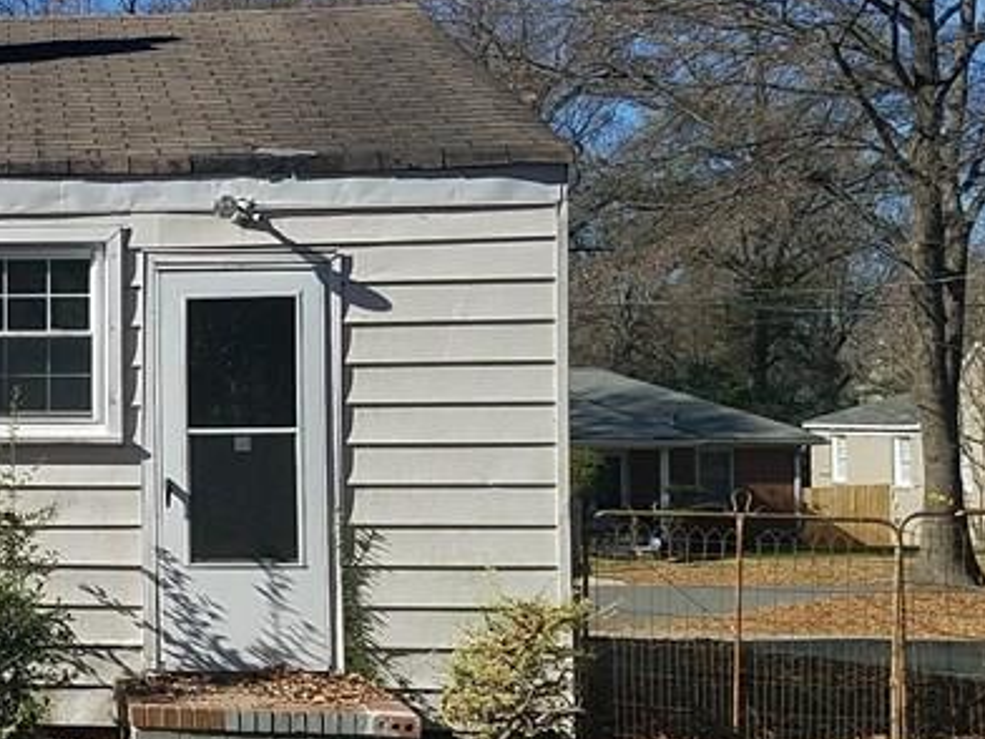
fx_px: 1935
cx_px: -131
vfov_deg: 21.6
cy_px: 324
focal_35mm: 68
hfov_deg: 26.1
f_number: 1.7
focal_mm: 4.2
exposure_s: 1/2976
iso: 50
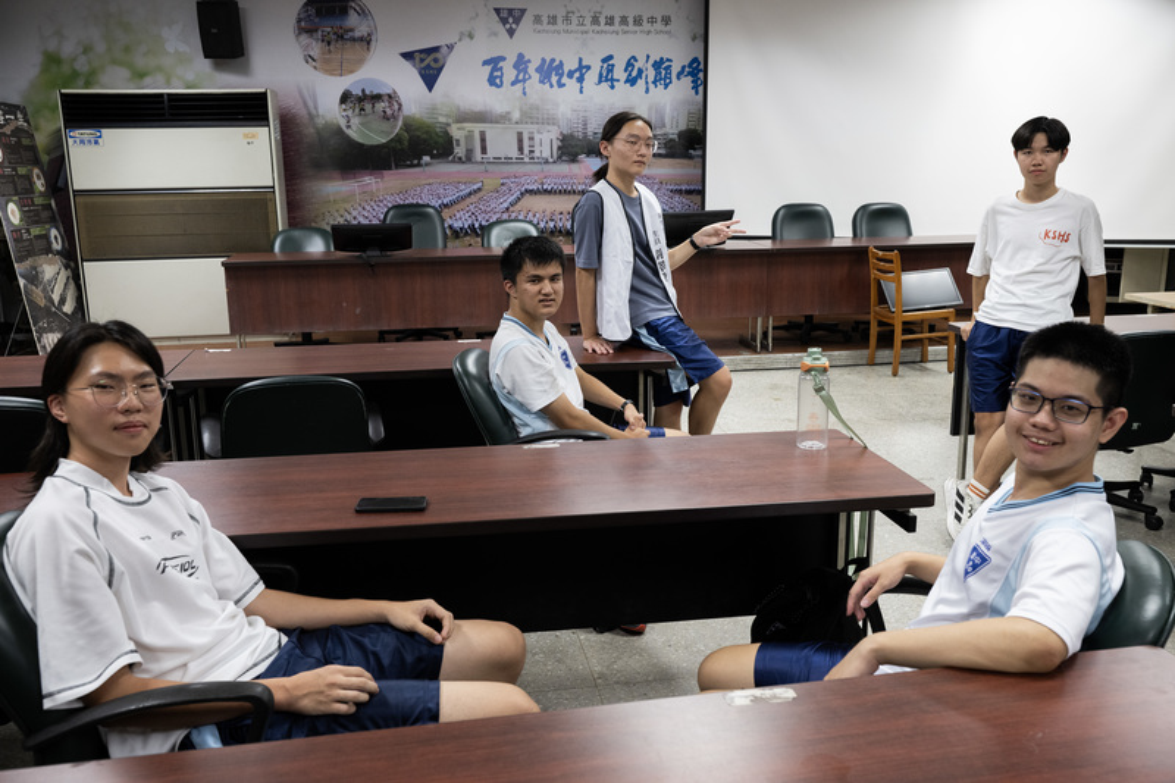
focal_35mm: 32
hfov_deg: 58.7
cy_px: 392
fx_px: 1044
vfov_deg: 41.1
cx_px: 588
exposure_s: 1/50
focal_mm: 32
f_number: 5.6
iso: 2000
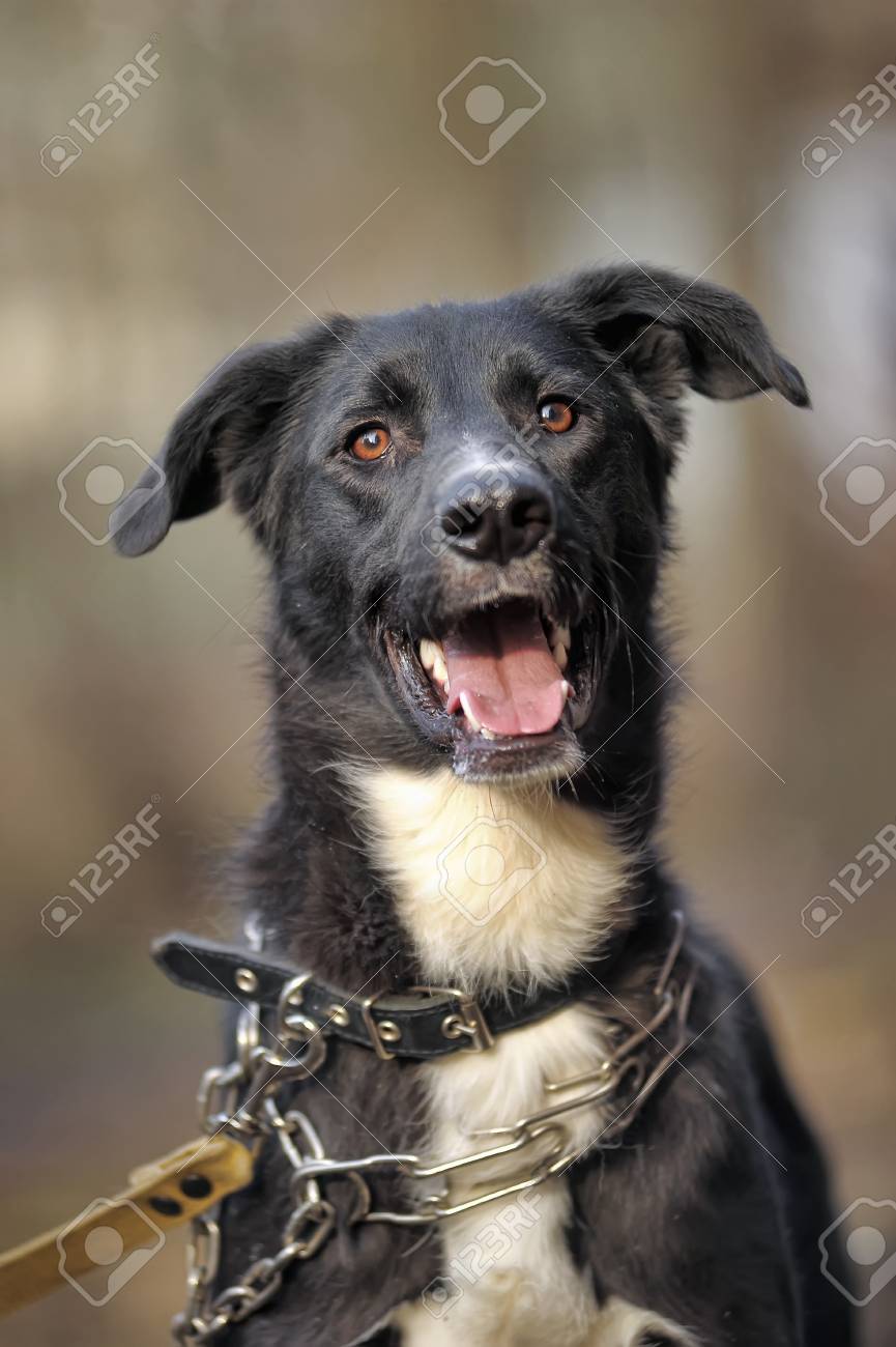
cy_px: 674
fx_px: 7476
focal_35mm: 200
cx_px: 448
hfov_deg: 6.9
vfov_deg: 10.3
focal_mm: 200
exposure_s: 1/320
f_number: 4.5
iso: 200
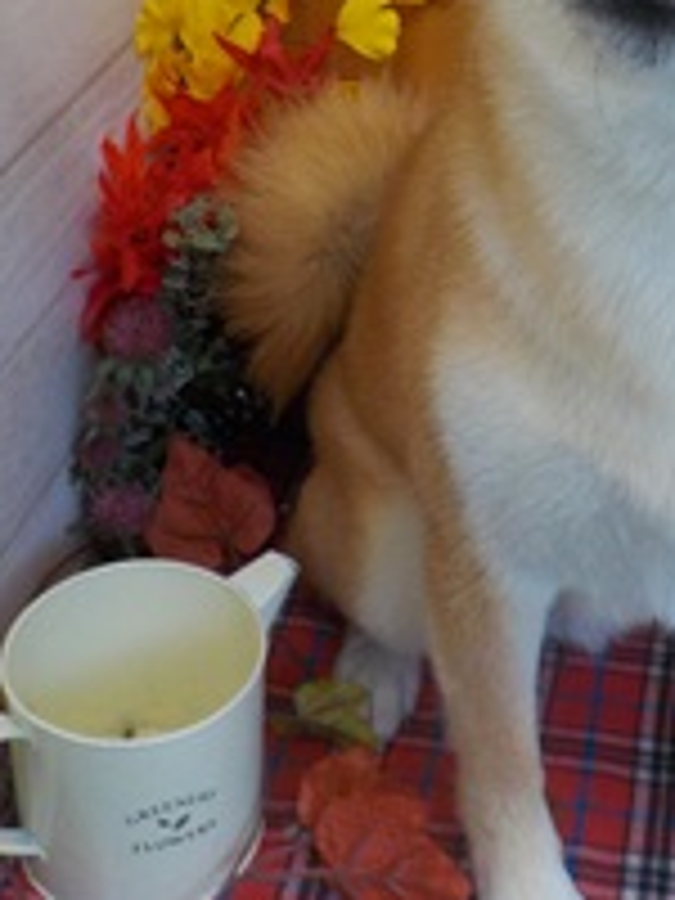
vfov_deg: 31.1
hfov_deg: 24.1
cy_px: 144
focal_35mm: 60
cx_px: 513
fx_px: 1560
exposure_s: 1/40
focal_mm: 4.1
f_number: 3.3
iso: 125
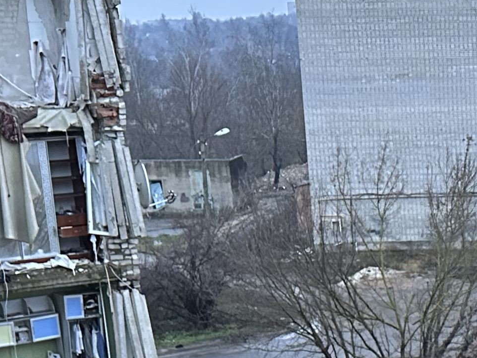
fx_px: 1392
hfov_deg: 18.6
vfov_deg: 14.3
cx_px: 541
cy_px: 405
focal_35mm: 101
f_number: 1.78
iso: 1250
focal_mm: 6.86
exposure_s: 1/30
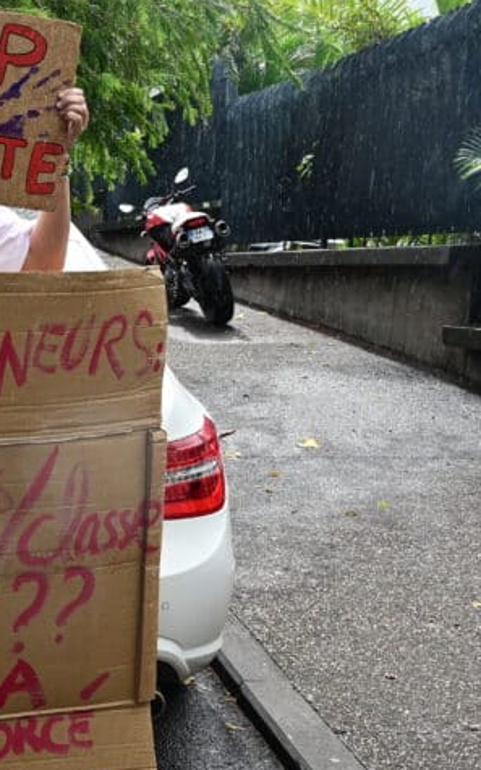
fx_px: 1428
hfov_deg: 17.9
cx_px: -138
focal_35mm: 68
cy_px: 402
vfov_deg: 30.2
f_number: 9
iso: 400
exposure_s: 1/250
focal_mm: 31
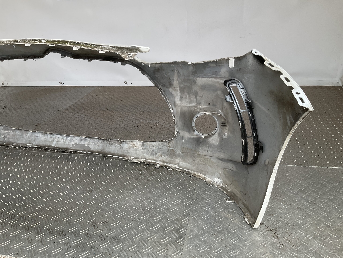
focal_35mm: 29
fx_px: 287
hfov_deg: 61.7
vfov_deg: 48.2
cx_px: 172
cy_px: 129
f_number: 1.8
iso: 32
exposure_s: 1/120
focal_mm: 3
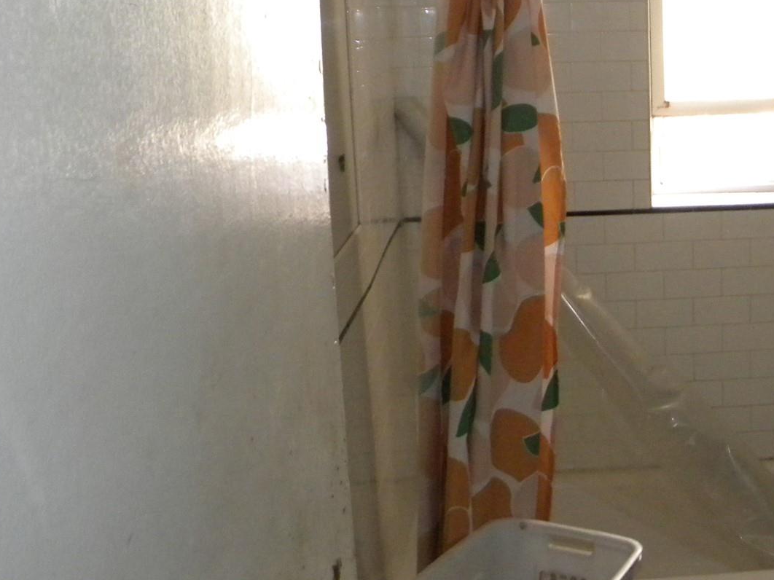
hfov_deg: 33.6
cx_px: 701
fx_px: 1207
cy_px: 224
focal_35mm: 54
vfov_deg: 27.0
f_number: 3.5
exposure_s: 1/26
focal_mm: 5
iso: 400
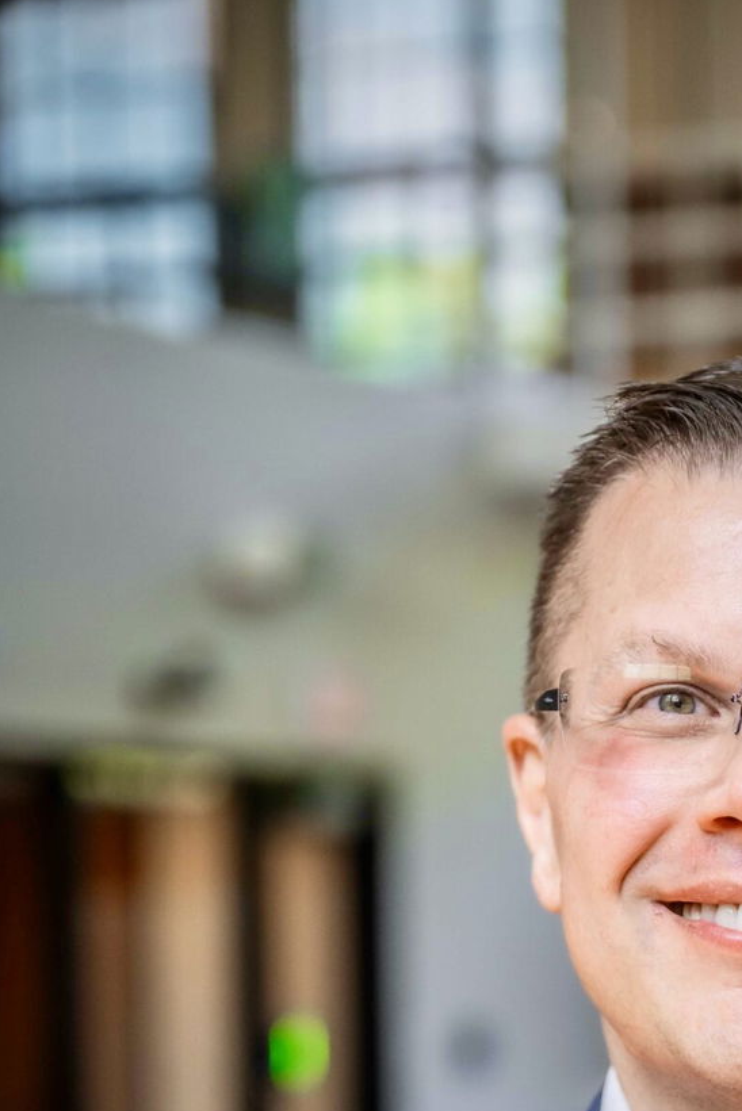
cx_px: 808
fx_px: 4263
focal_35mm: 138
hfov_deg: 9.8
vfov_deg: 14.5
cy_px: 1190
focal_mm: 63
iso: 640
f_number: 2.8
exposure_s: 1/400
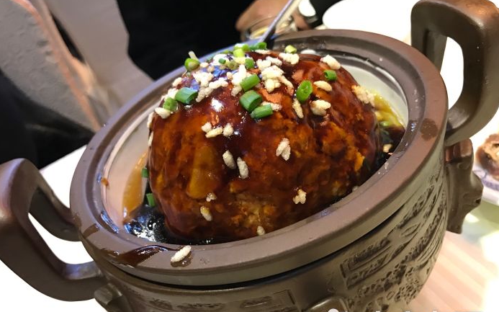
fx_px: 408
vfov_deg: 41.8
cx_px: 249
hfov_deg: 62.9
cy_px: 174
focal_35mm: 30
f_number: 1.8
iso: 100
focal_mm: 3.99
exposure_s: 1/17
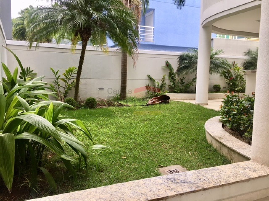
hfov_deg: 61.7
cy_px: 100
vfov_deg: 48.2
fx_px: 225
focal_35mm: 29
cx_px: 134
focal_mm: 4.15
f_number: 2.2
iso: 25
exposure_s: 1/169
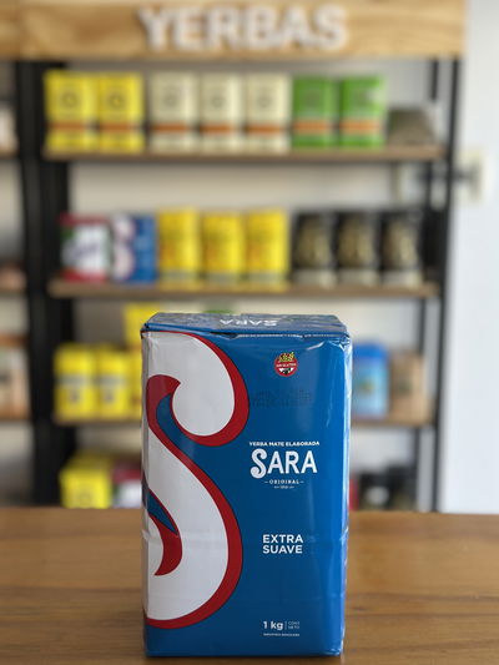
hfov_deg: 30.3
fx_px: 922
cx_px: 250
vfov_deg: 39.6
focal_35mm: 48
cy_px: 332
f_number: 1.78
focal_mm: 6.86
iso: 80
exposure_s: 1/147
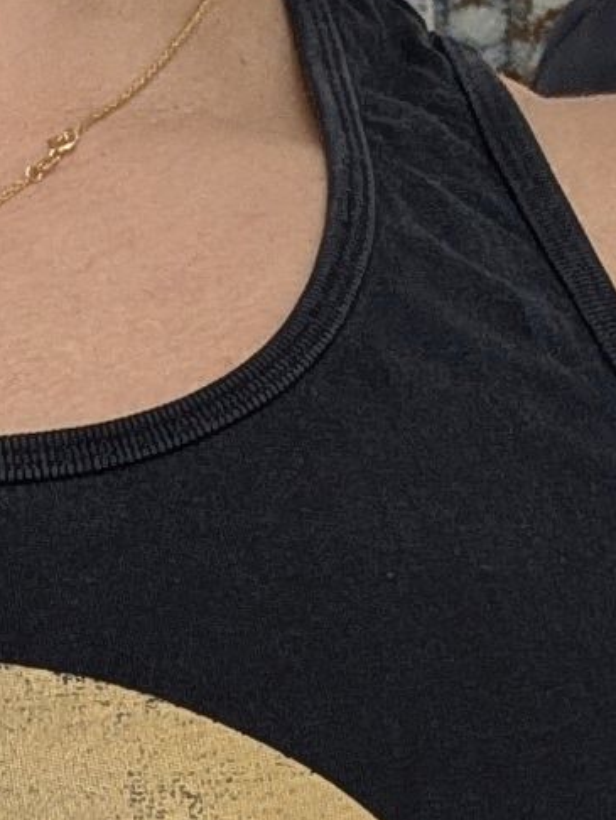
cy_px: 982
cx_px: -19
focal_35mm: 135
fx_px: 3200
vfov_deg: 14.2
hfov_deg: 10.9
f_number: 2.2
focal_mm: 2.71
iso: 71
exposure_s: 1/15
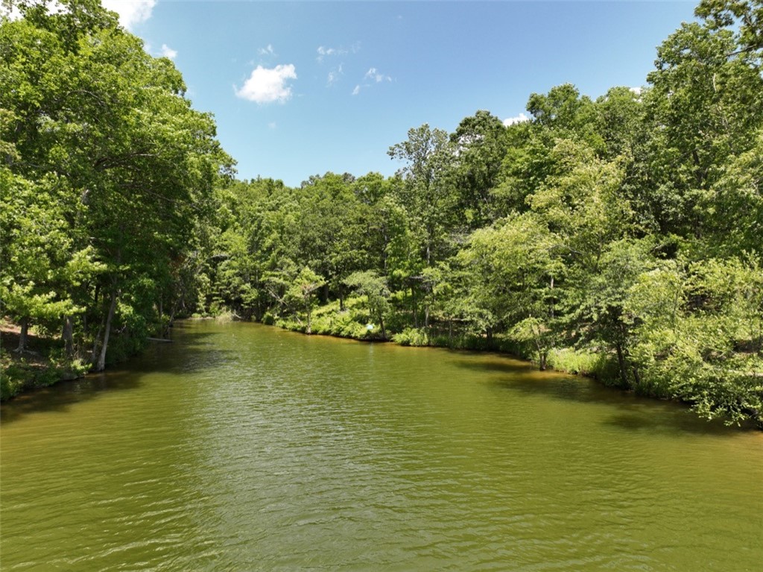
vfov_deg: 56.8
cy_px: 286
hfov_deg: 71.6
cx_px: 382
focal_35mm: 24
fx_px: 529
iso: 120
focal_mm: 12.29
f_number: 2.8
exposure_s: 1/120
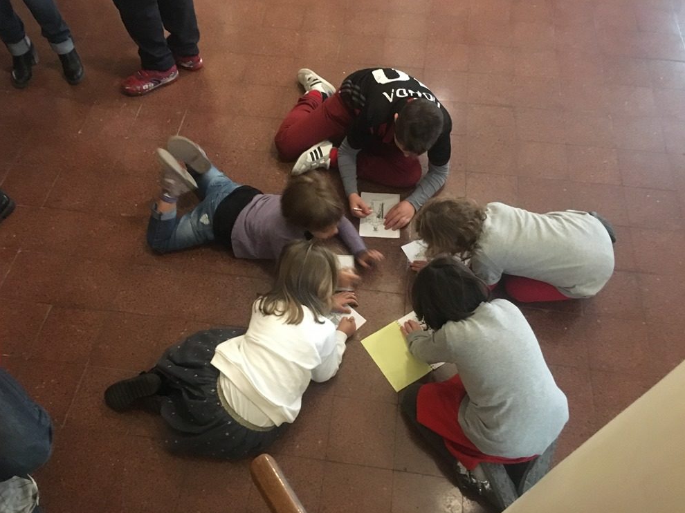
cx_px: 331
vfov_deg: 46.8
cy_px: 252
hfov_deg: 60.0
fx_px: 594
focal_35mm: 30
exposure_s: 1/17
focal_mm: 4.15
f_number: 2.2
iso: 320
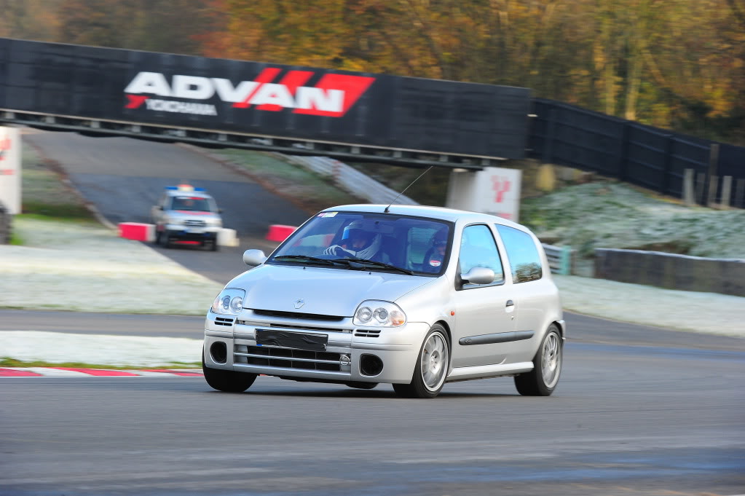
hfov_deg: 9.4
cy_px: 248
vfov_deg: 6.2
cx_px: 372
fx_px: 4550
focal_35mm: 220
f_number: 11
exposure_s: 1/160
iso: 1000
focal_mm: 220
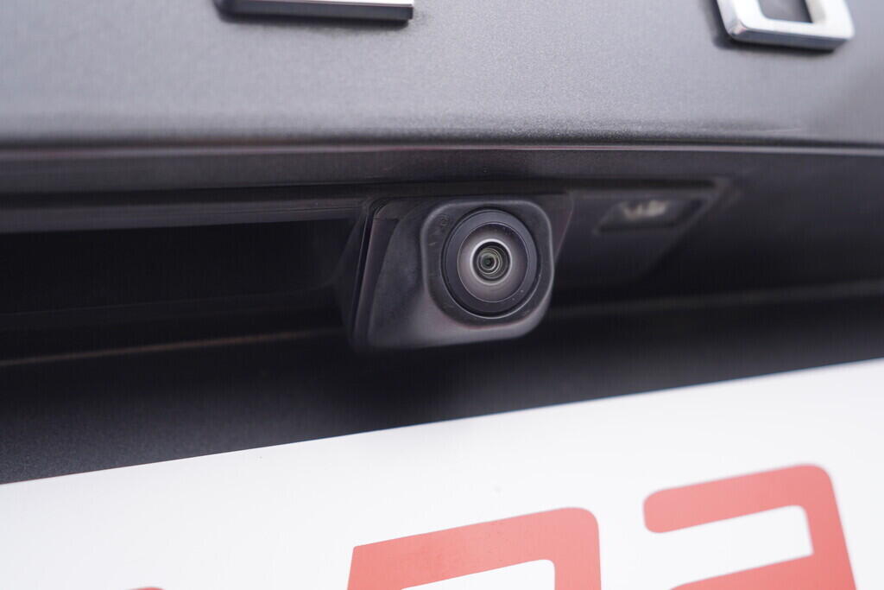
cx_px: 442
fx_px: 884
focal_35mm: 36
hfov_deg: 53.1
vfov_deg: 36.9
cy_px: 295
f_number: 3.2
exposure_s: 1/50
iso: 125
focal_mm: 24
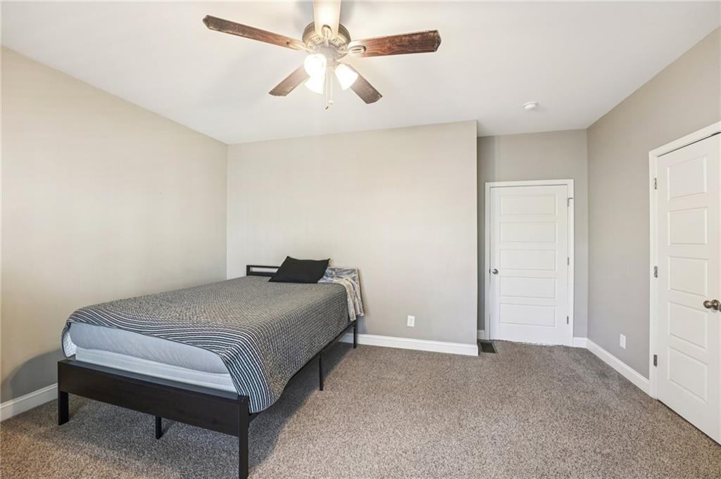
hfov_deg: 104.3
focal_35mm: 14
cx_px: 360
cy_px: 240
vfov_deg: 81.1
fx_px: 280
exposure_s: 1/5
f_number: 8
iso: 320
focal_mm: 14
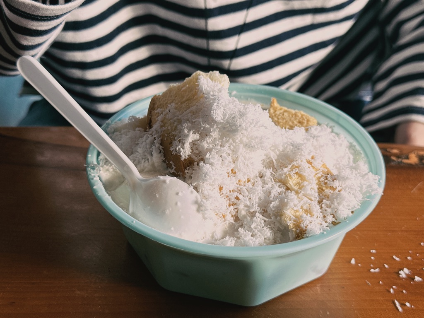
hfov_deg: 39.7
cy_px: 159
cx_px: 212
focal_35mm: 48
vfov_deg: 30.3
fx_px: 588
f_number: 1.78
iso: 80
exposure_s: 1/121
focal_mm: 6.76
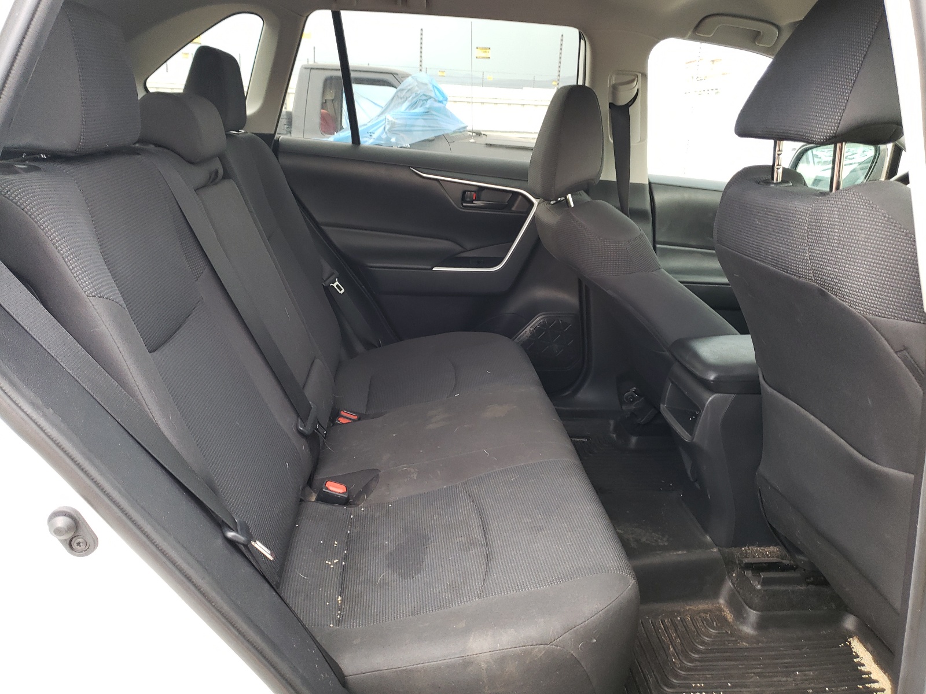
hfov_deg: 67.3
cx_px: 463
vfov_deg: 53.1
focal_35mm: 26
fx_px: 696
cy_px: 347
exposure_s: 1/60.2
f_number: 1.5
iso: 90
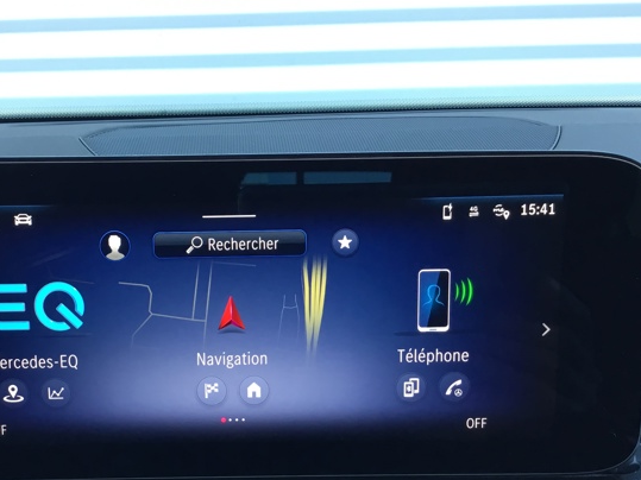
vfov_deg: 31.0
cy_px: 353
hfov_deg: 41.0
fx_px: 852
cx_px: 240
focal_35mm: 46
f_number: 2.4
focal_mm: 3.3
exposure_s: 1/33
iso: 32
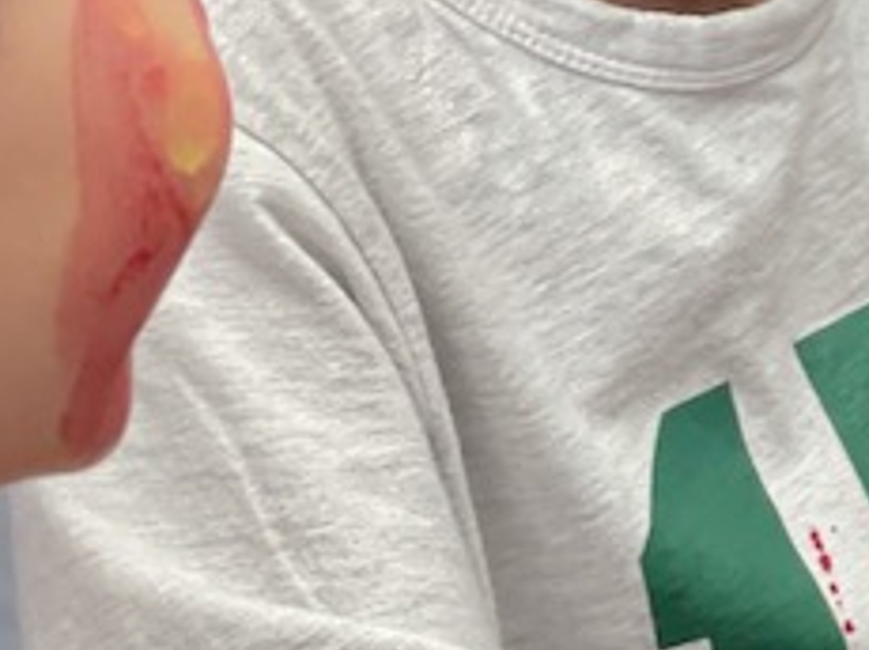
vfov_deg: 6.4
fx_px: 5818
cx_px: 1247
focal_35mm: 232
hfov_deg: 8.4
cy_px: 363
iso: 160
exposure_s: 1/50
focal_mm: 6
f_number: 2
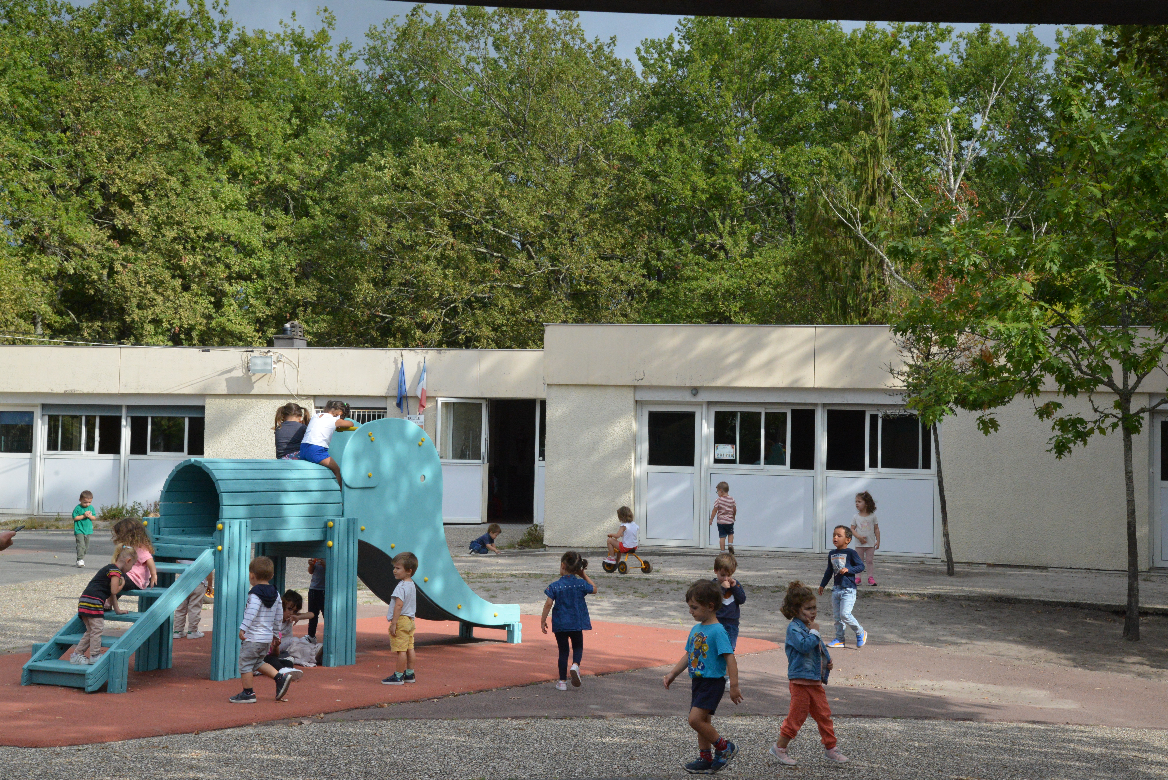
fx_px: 2012
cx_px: 584
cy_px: 390
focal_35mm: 62
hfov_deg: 32.4
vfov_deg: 21.9
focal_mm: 62
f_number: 14
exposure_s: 1/3200
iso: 4000
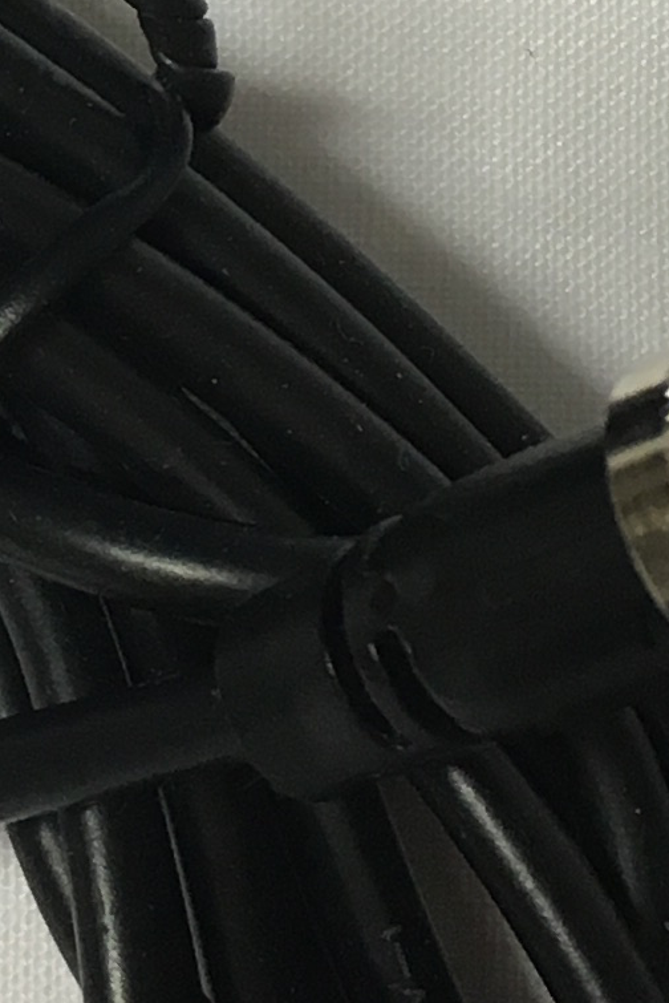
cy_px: -175
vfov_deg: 12.5
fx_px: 4483
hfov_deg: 8.4
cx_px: -288
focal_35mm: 161
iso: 64
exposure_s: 1/33
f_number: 2.2
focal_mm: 4.15
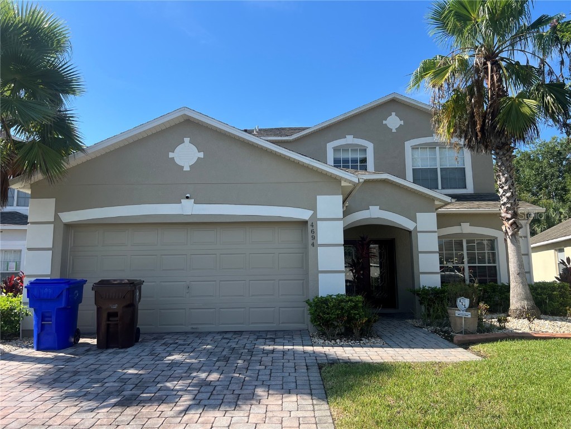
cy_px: 214
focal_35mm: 26
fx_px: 429
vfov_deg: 53.1
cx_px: 286
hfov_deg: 67.3
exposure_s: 1/2299
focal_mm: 5.7
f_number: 1.5
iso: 50
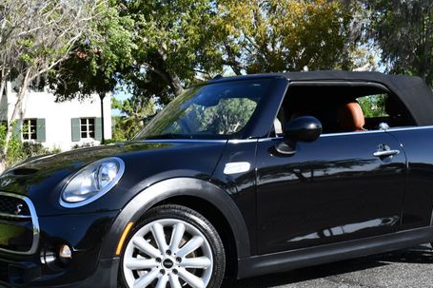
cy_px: 139
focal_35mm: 62
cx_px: 230
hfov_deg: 32.4
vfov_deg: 21.9
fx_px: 745
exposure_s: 1/250
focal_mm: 22
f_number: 8
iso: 160
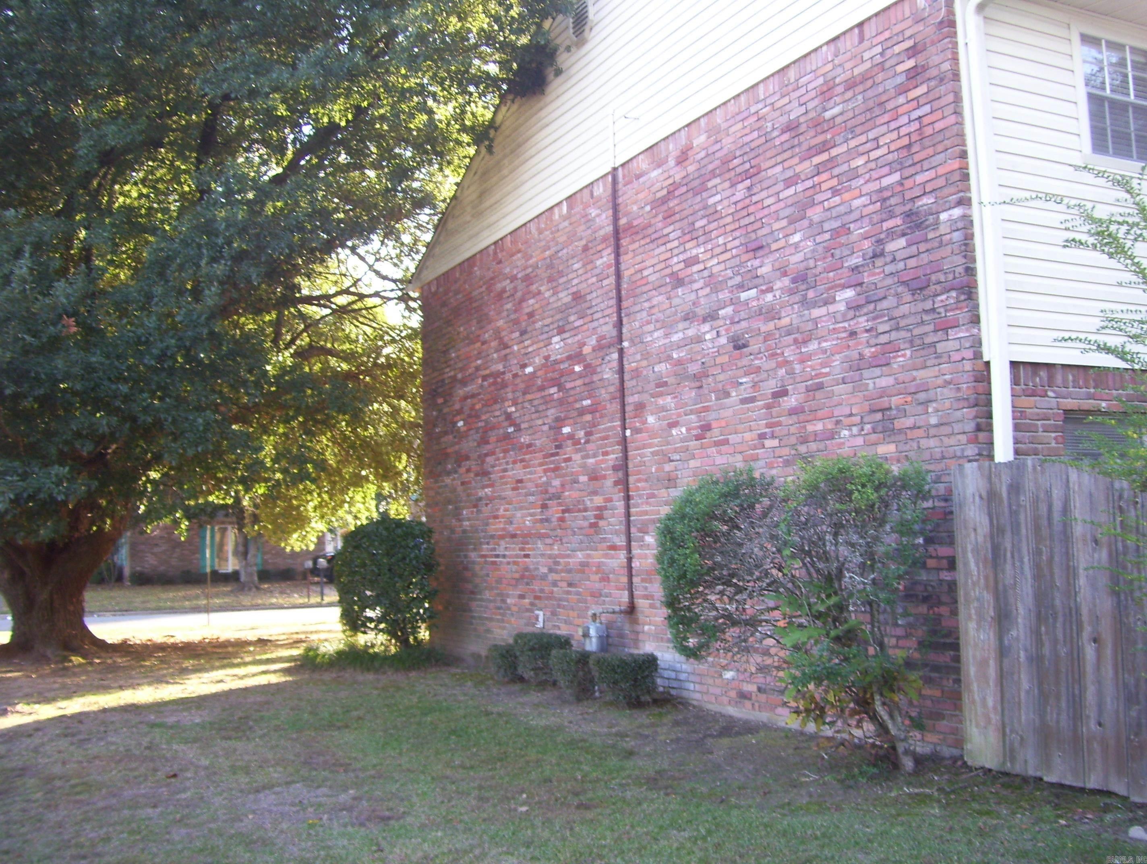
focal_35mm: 36
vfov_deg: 39.7
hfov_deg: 51.3
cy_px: 432
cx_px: 574
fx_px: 1194
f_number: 2.7
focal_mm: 6
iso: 80
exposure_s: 1/80
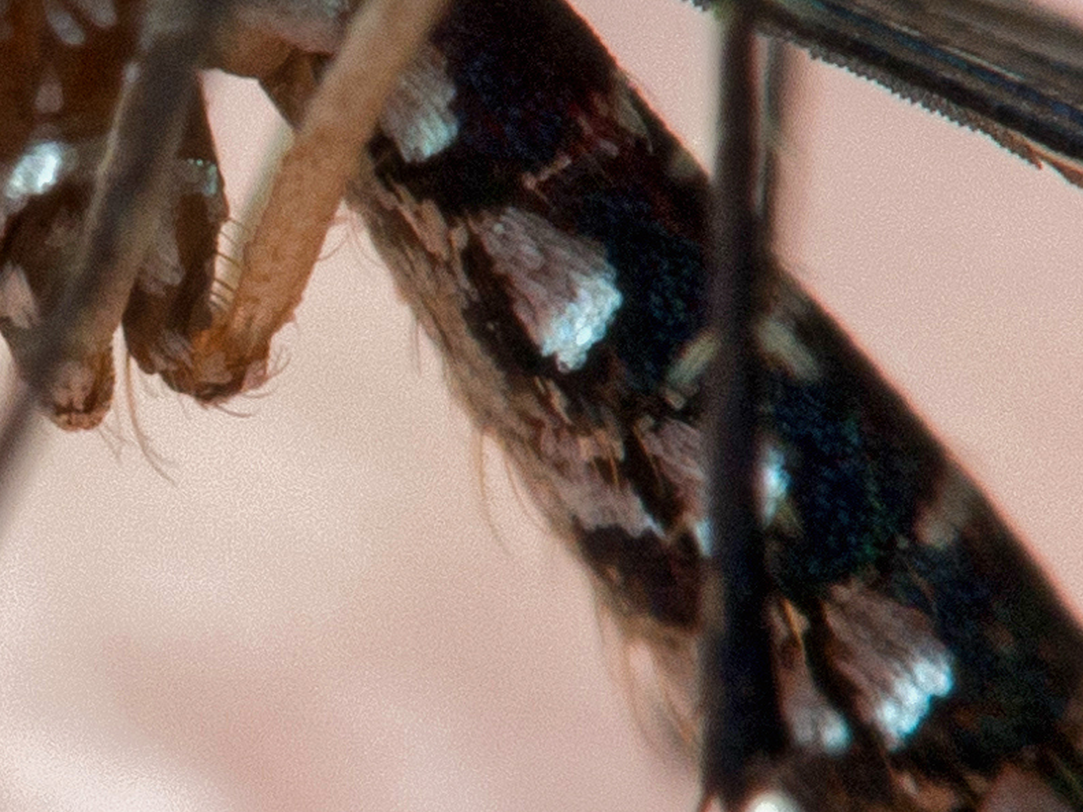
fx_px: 26620
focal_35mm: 851
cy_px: 230
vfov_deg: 1.7
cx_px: 174
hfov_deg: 2.3
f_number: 22
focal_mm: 73
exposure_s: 1/200
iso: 200
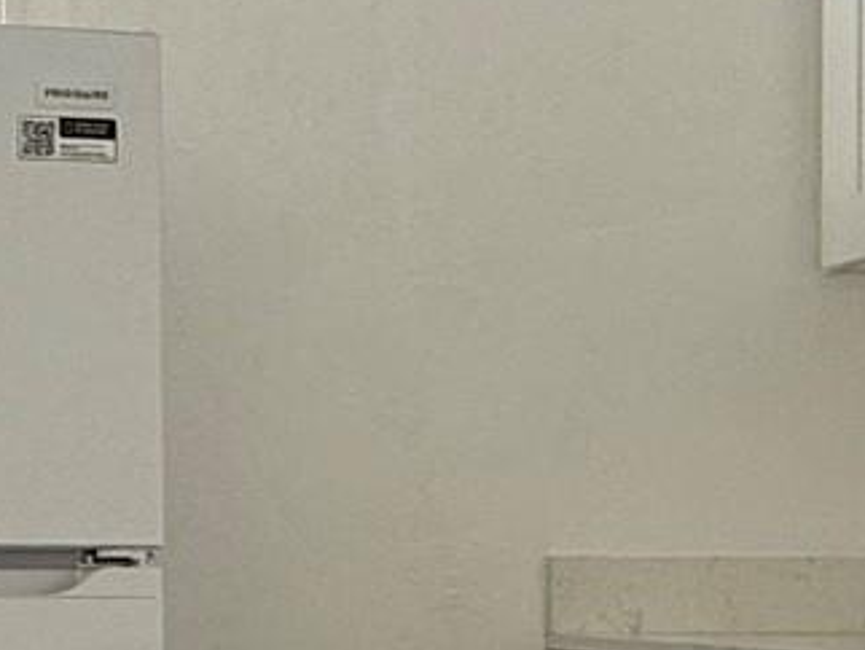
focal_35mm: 89
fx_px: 2226
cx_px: -231
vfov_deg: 16.4
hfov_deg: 20.3
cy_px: 607
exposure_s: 1/124
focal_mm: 2.22
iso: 64
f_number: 2.2
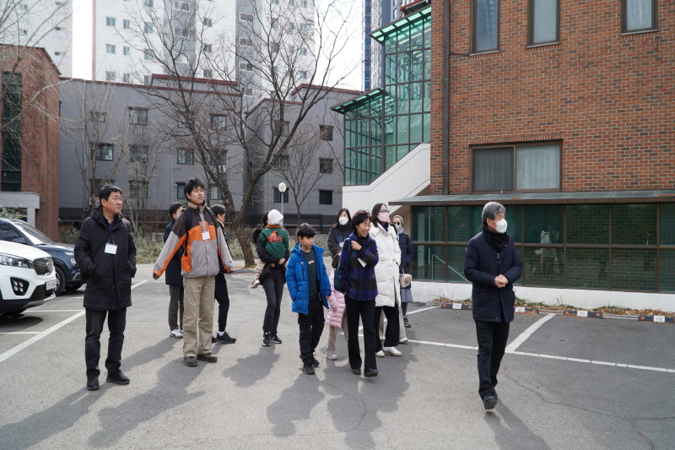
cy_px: 225
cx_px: 338
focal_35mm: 28
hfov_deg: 64.6
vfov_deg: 45.7
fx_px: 534
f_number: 4.5
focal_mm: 19
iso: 100
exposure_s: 1/200
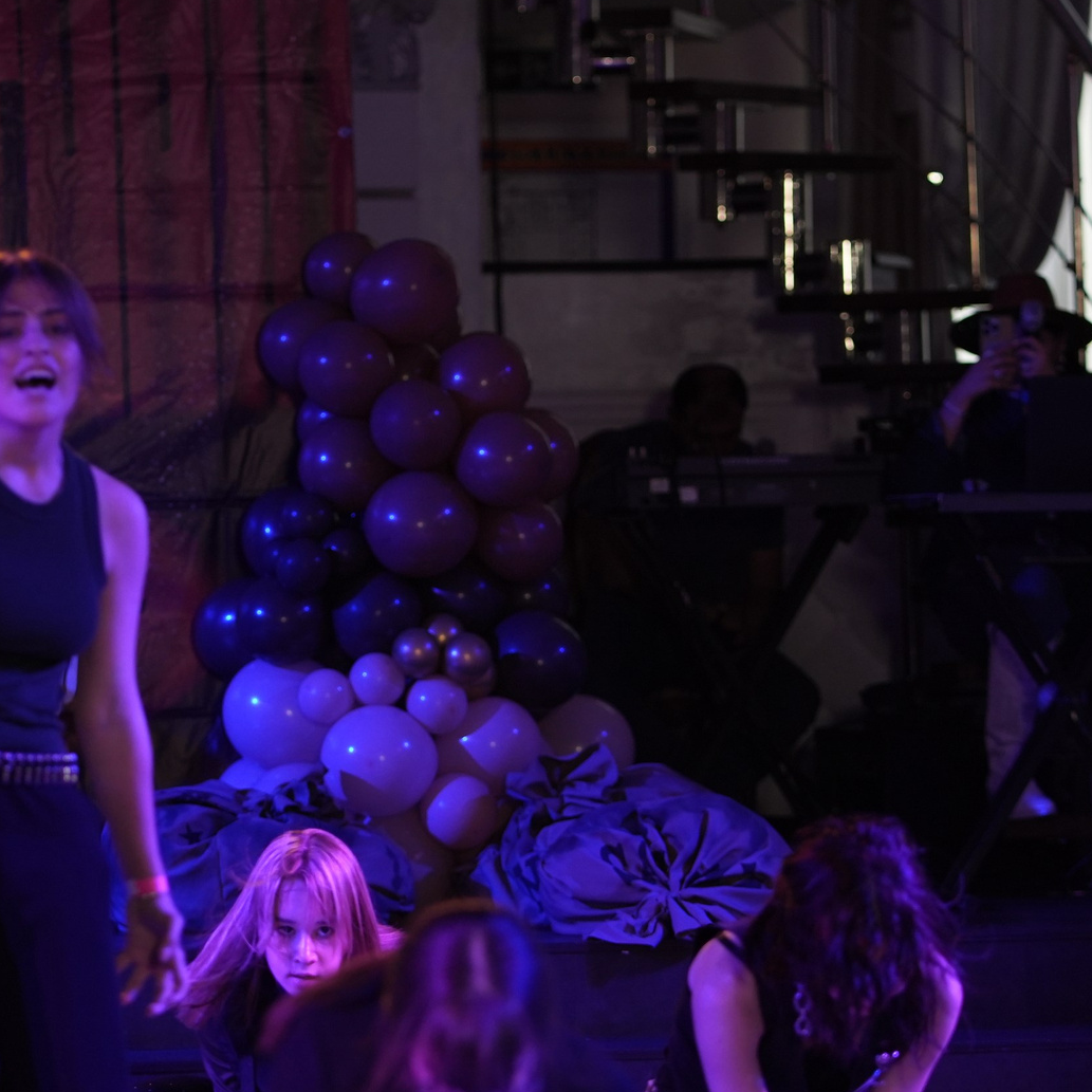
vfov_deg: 9.8
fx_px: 6389
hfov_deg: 9.8
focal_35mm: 179
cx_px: 388
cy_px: 681
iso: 800
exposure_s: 1/400
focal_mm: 85
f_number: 2.2
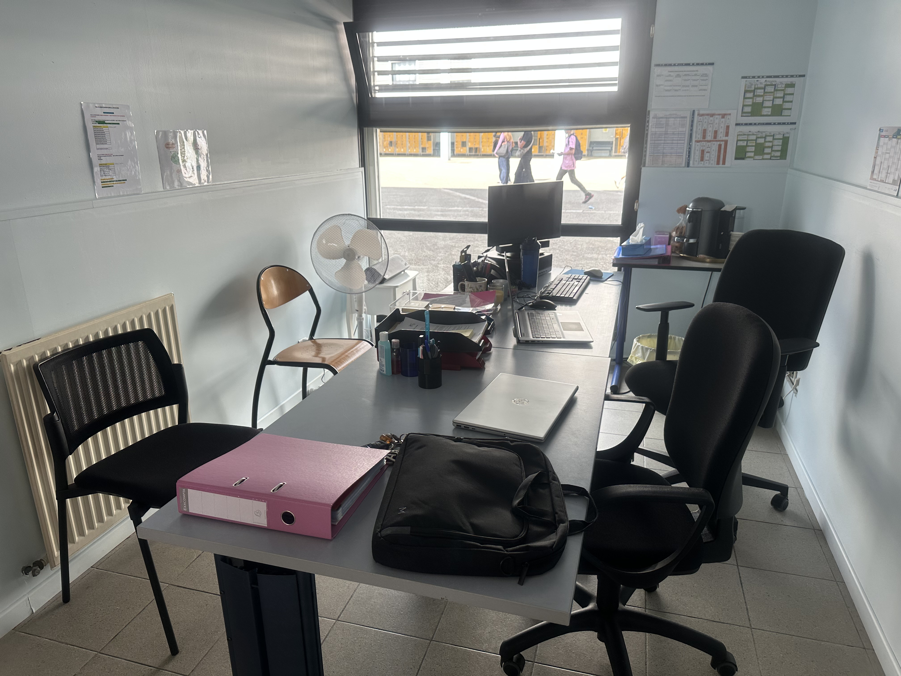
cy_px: 338
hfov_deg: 71.6
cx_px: 450
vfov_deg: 56.8
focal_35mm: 24
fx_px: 625
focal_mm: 6.86
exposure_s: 1/230
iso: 64
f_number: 1.78
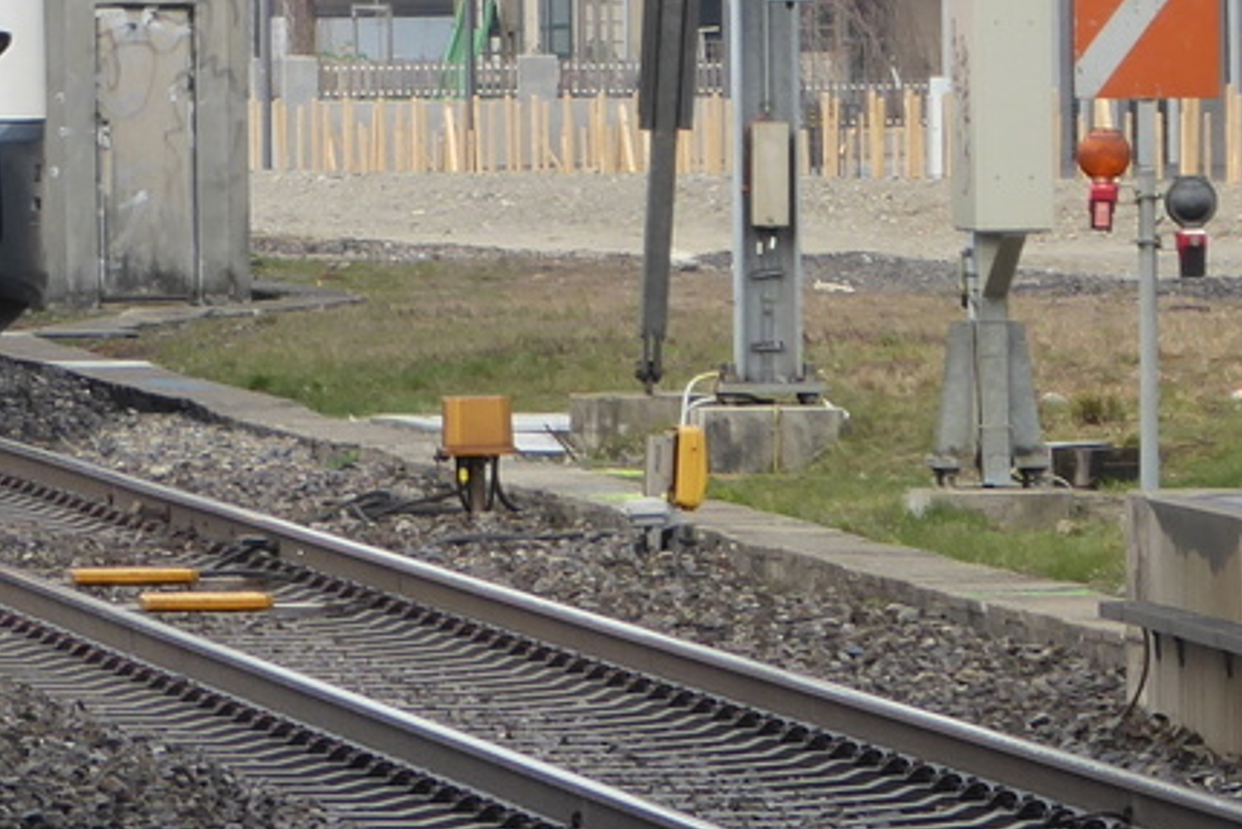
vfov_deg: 2.0
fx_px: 23812
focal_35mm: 690
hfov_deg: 3.0
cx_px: -208
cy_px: -144
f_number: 5.6
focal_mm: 38.4
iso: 125
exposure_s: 1/100
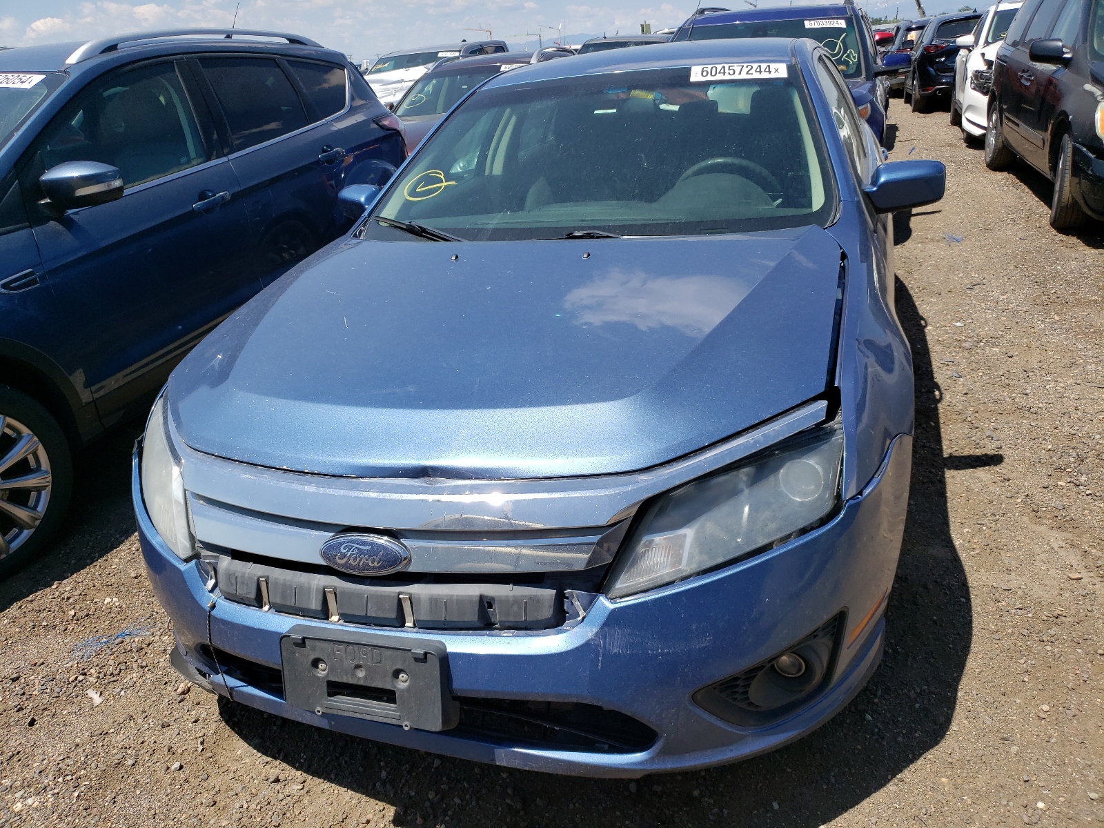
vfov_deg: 53.1
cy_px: 414
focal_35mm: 26
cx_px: 552
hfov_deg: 67.3
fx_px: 829
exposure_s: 1/3333
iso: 50
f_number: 1.5
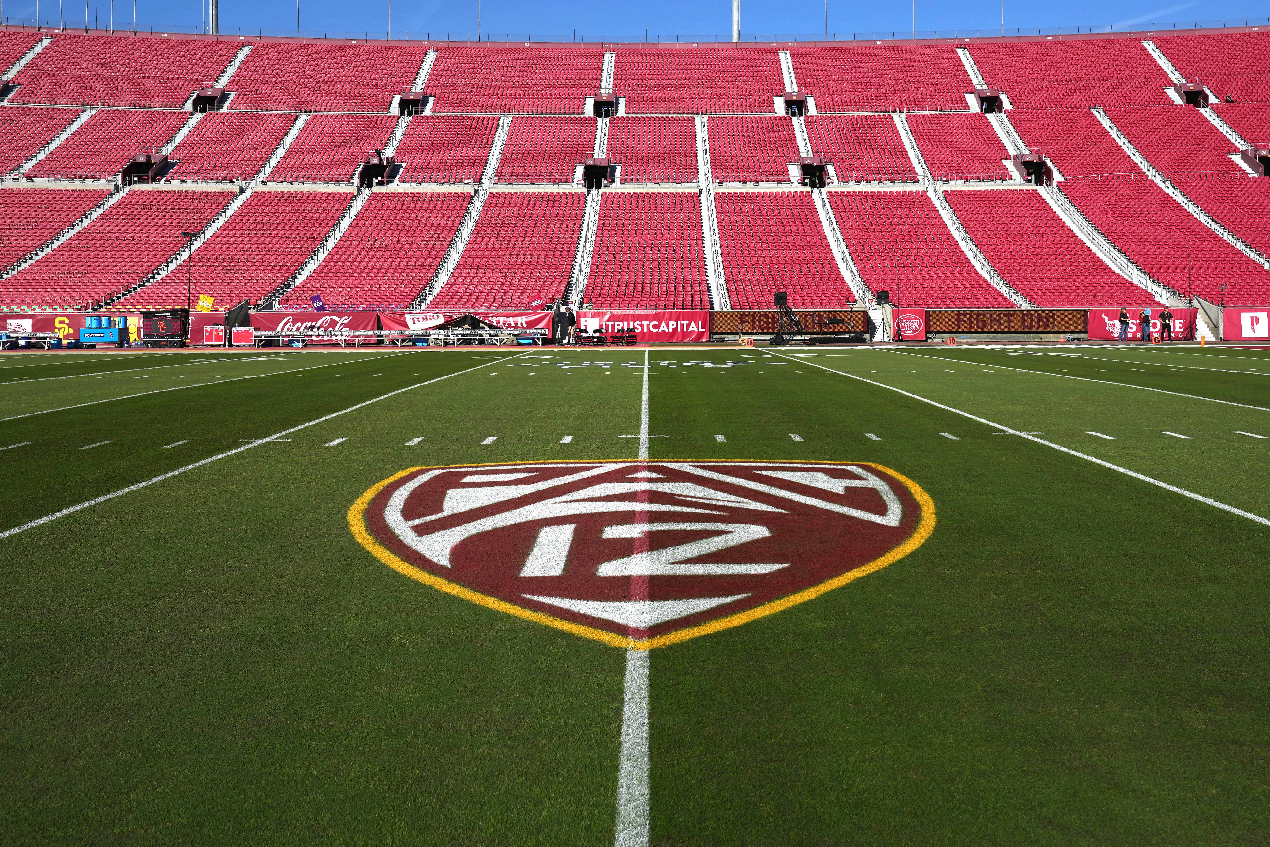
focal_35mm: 31
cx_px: 678
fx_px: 1094
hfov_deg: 60.2
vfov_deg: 41.9
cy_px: 306
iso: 160
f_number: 5.6
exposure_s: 1/3200
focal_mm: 24
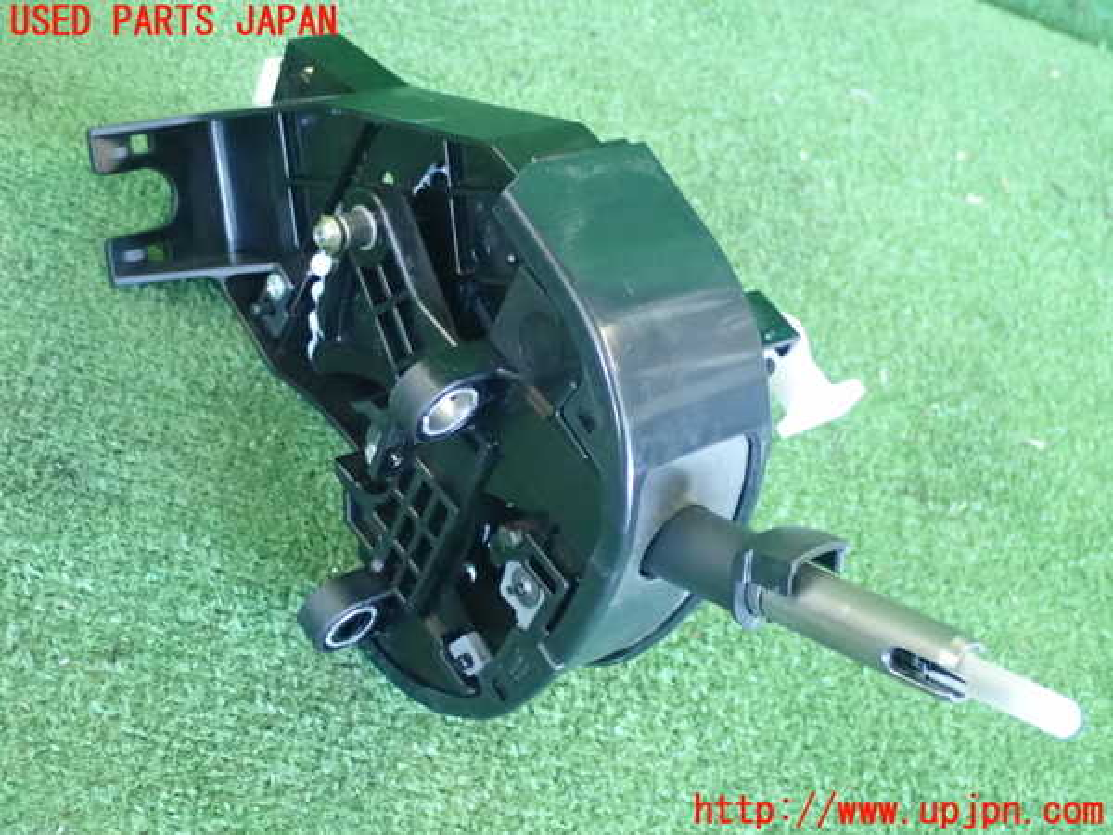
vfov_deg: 27.5
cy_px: 418
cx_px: 556
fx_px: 1704
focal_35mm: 53
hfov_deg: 36.2
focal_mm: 9.61
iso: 2000
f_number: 3.4
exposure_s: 1/50
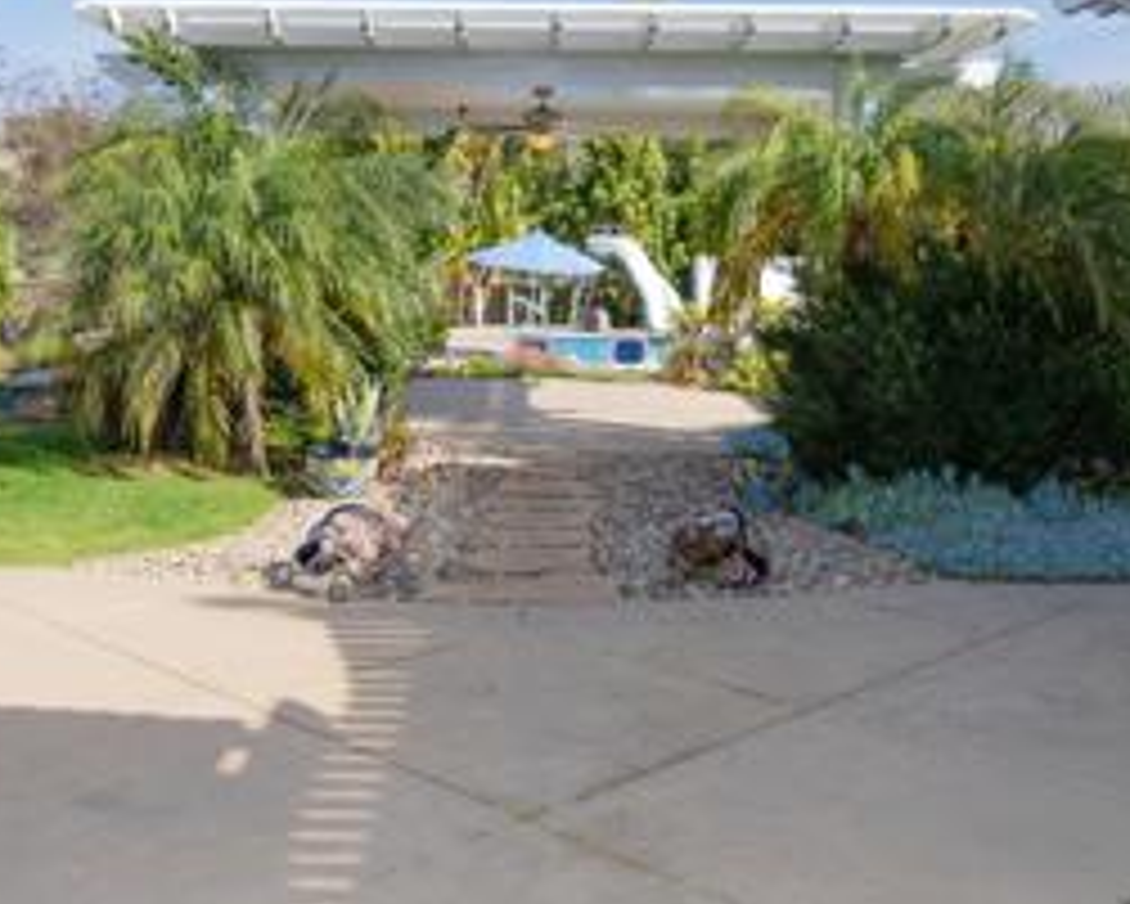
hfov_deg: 42.8
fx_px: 1439
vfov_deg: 34.3
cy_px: 250
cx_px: 504
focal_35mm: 43
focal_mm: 18
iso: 320
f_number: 11
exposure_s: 1/250
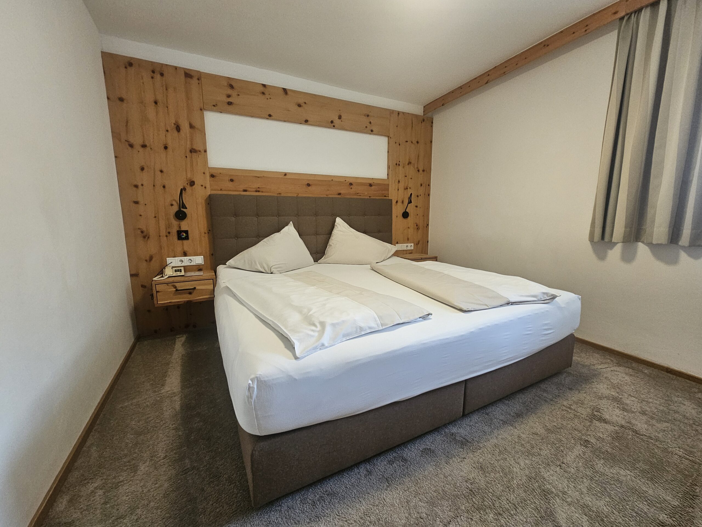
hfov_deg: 106.2
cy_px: 264
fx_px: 264
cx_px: 351
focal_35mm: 13
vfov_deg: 89.9
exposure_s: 1/70.8
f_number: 2.2
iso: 320
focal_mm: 2.2
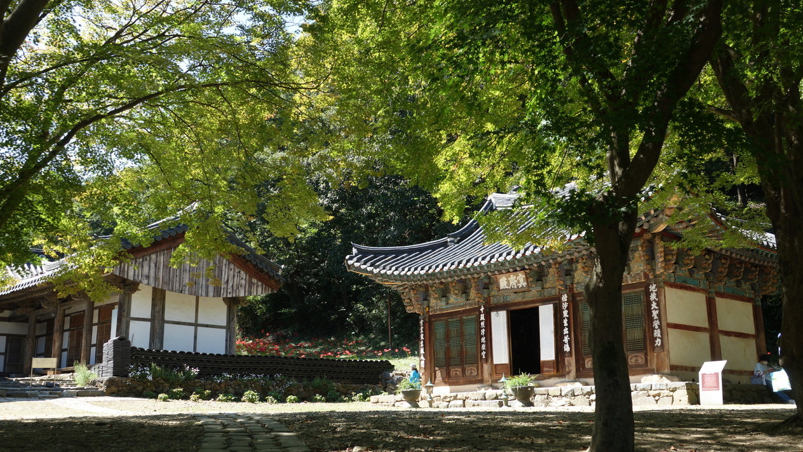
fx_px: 745
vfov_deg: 33.7
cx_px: 397
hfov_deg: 56.6
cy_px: 236
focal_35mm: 35
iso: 200
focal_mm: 12.04
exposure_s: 1/640
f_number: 2.8
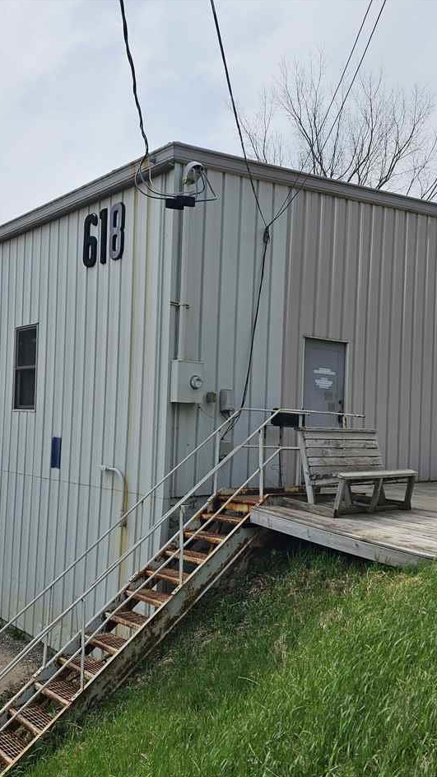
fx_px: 700
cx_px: 194
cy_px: 391
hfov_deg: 34.6
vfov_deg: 58.0
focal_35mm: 34
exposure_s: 1/1160
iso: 10
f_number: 1.7
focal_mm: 6.3
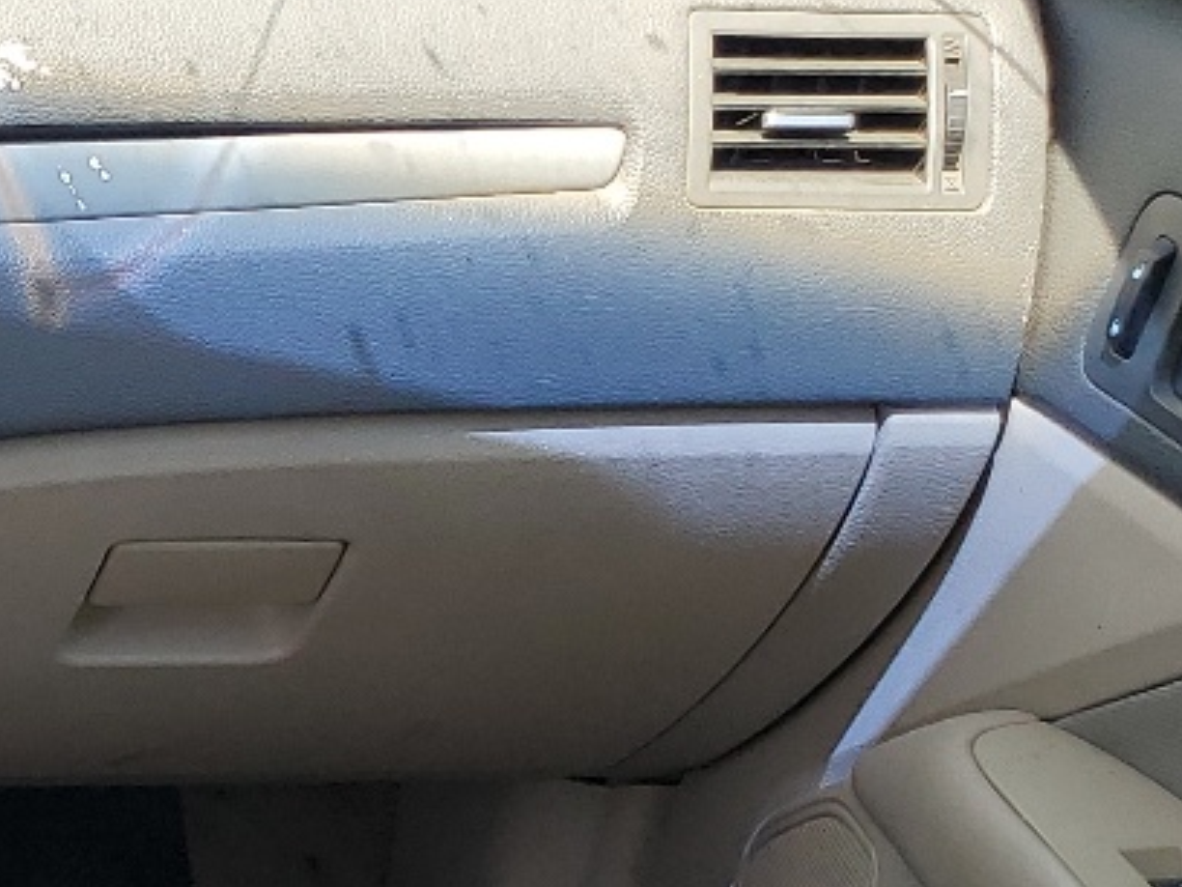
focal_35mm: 102
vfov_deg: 13.7
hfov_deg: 16.4
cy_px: 1287
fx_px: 3483
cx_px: -901
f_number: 1.5
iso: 50
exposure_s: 1/357
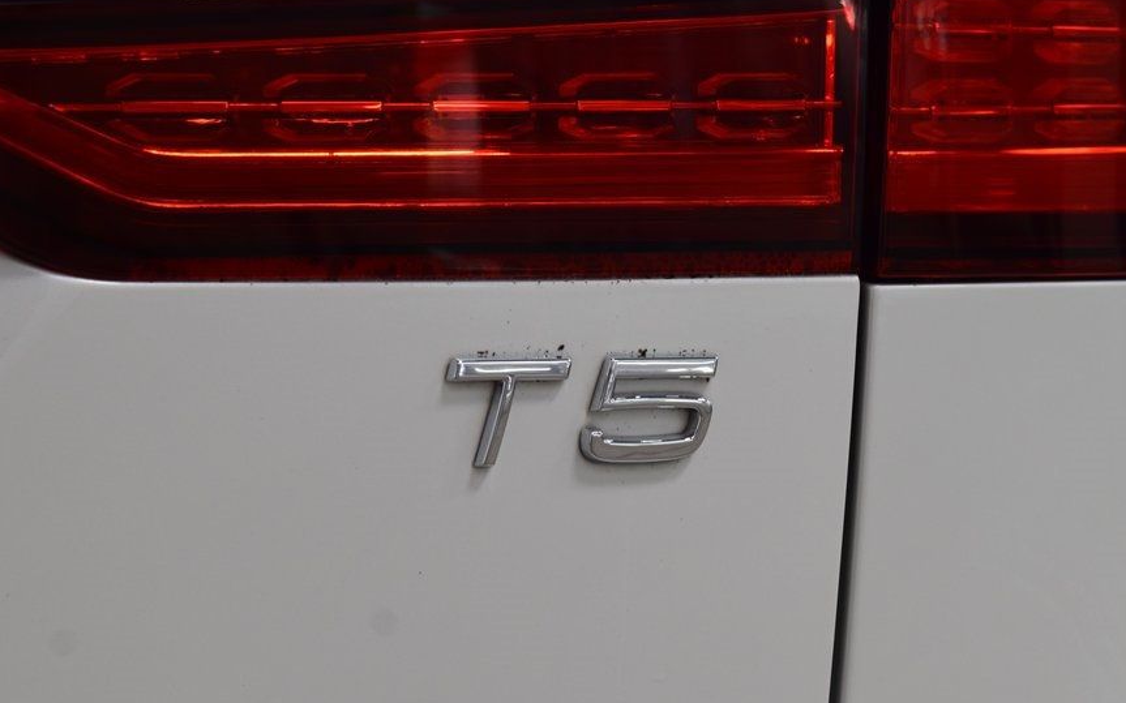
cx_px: 637
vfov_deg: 10.3
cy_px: 410
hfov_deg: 16.4
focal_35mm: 127
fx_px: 3897
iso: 640
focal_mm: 70
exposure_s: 1/30
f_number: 7.1
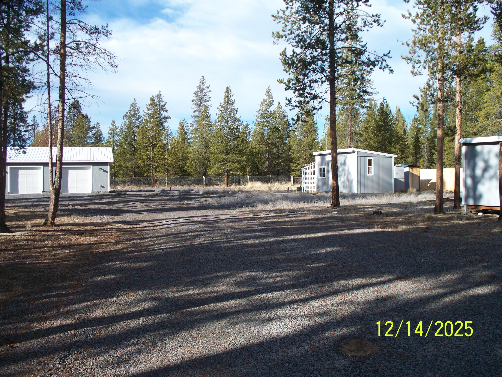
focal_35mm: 36
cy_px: 188
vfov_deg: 39.7
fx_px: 522
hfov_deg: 51.3
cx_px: 251
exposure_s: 1/640
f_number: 2.8
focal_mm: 7.54
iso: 64
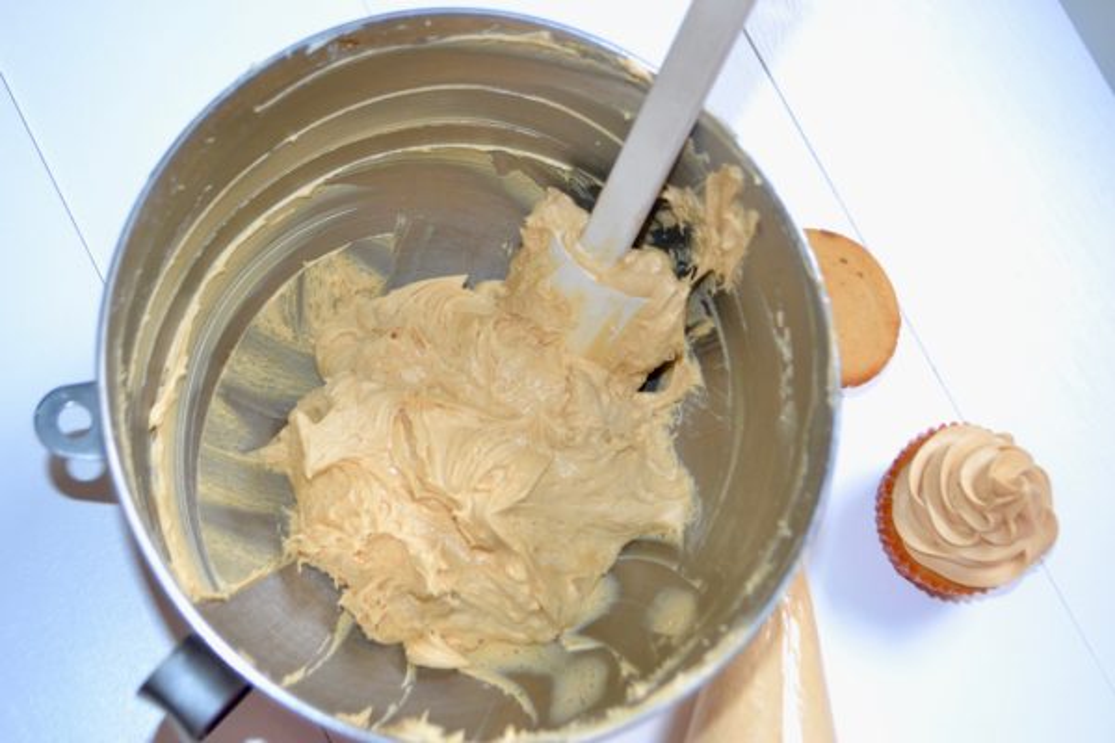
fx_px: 1579
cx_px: 558
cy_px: 372
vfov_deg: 26.5
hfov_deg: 38.9
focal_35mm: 51
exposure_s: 1/60
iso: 1000
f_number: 5
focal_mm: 34
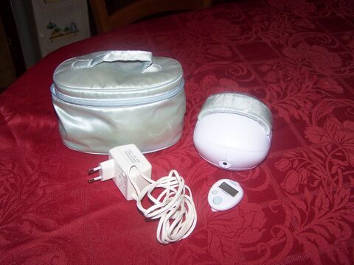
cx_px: 177
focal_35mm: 38
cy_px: 132
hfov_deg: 49.0
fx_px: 389
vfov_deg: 37.7
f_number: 2.8
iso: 80
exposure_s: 1/60
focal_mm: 6.3
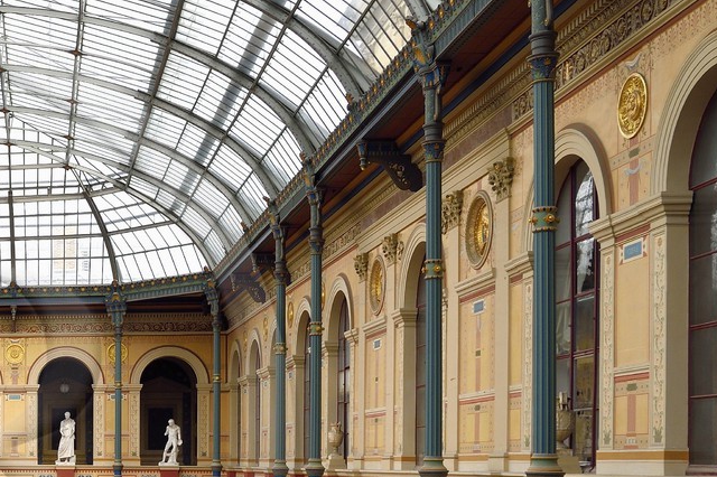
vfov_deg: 21.9
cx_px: -168
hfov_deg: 28.5
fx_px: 1194
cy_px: 452
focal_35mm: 60
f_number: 9
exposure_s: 1/125
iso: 400
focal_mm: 24
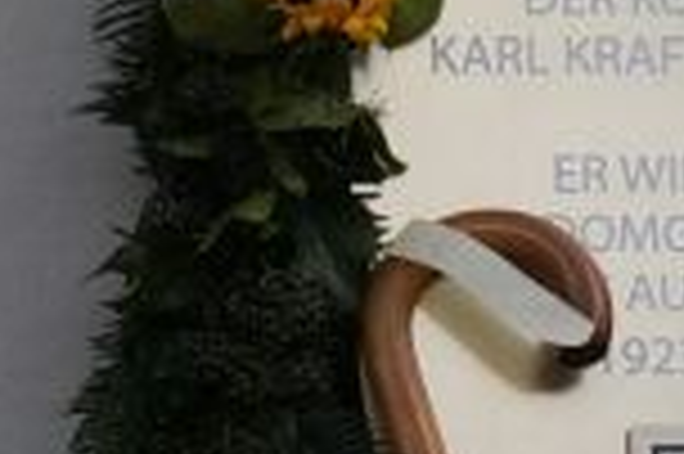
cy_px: 175
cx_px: 770
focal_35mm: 1055
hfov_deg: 2.0
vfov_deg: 1.3
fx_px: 20023
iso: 3200
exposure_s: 1/500
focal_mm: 200
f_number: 18
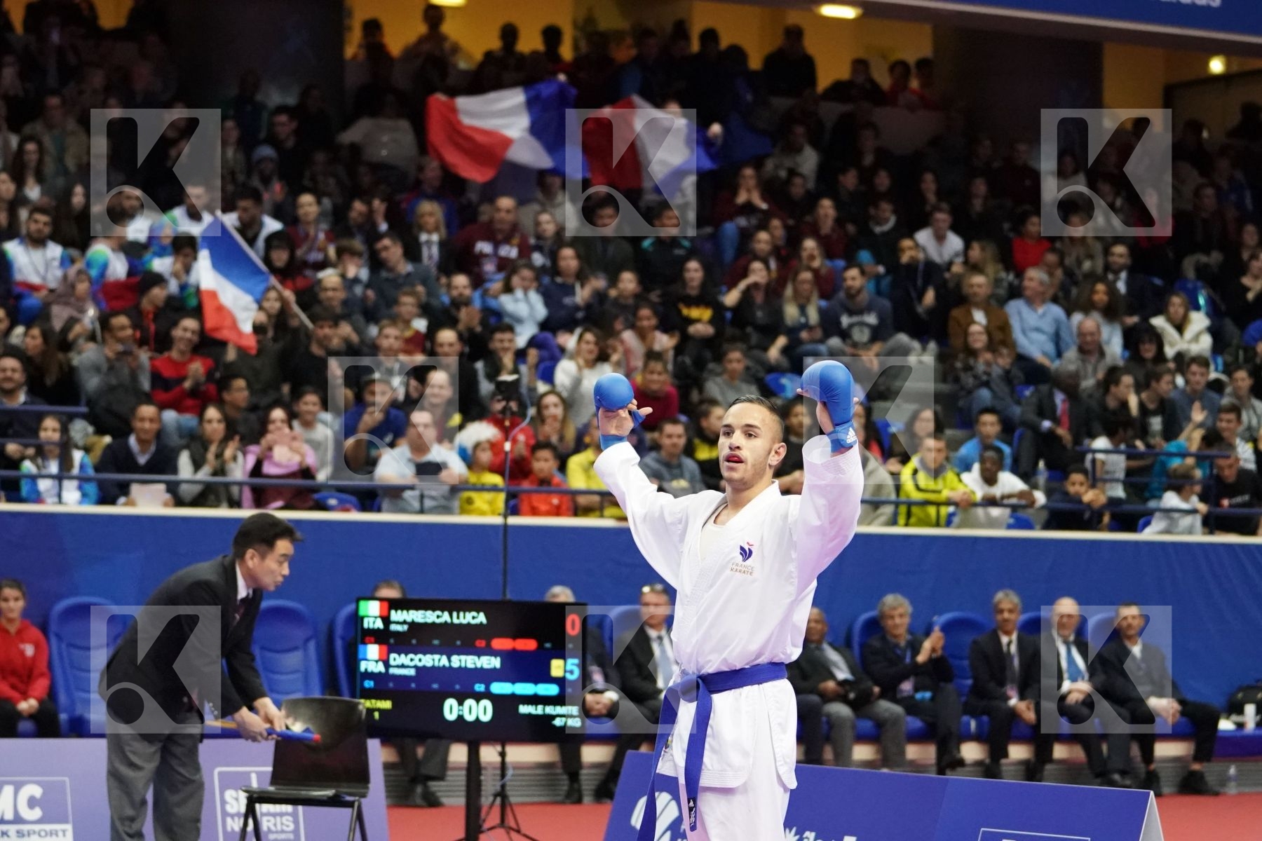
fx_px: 3681
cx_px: 631
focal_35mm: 105
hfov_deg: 19.5
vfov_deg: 13.0
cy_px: 420
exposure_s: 1/1000
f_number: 2.8
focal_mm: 70
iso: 6400
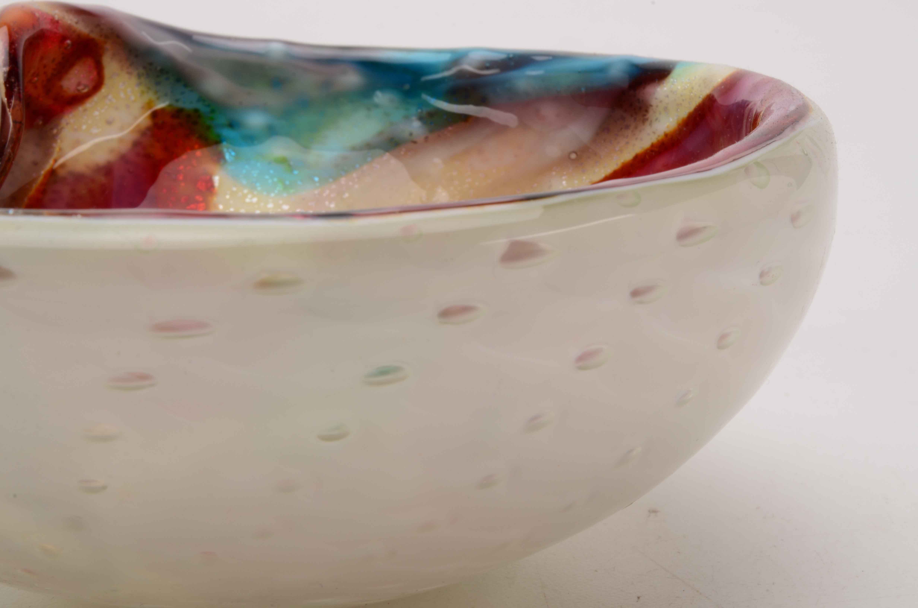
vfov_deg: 16.5
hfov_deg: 24.7
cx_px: 459
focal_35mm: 82
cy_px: 304
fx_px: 2099
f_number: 29
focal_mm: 55
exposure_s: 1/160
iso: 100
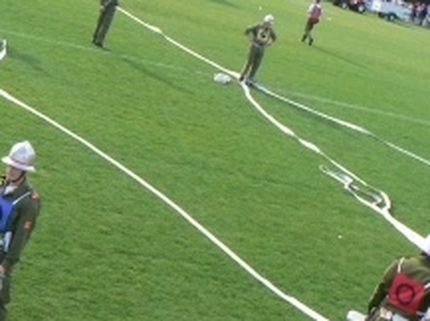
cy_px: 127
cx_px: 101
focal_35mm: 78
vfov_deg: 18.8
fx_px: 967
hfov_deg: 24.7
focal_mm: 6
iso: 80
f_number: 5.6
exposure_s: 1/125
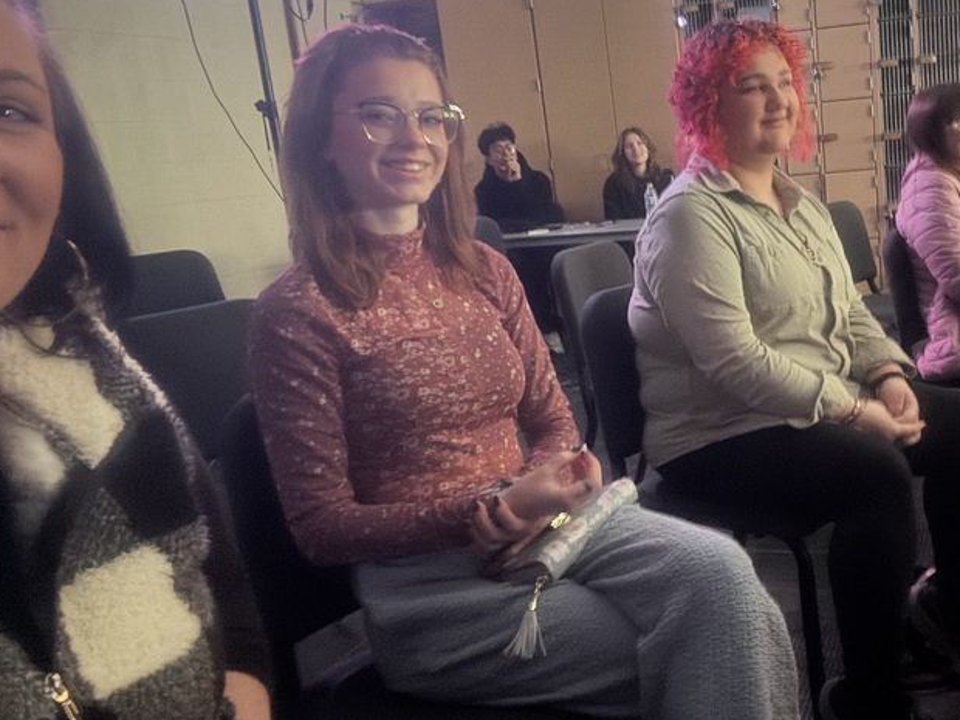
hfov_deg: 46.4
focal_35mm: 38
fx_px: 1054
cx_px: 770
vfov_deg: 37.7
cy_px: 381
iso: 640
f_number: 1.9
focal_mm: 2.69
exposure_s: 1/7
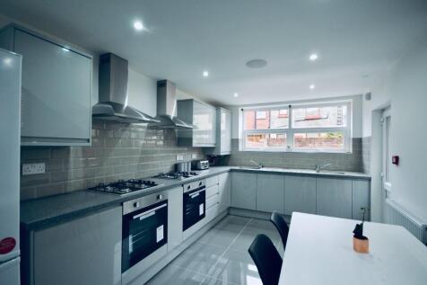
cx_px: 214
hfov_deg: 95.0
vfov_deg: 72.0
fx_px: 196
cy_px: 142
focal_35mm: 16
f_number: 4.5
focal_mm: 11
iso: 400
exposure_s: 1/80
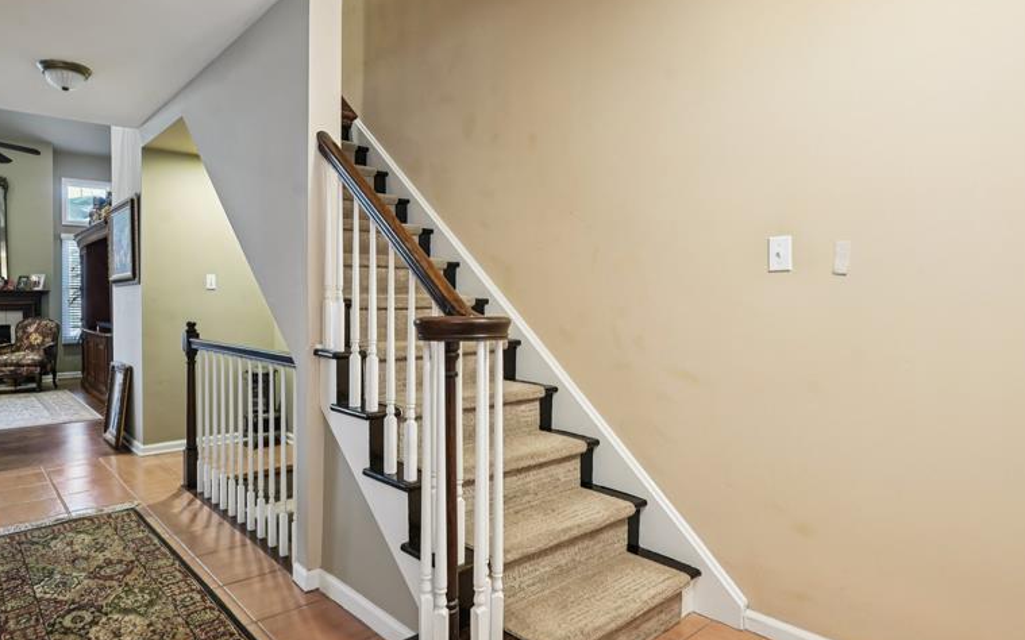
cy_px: 313
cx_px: 440
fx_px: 614
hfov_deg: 79.2
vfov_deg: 55.0
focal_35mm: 22
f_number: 8
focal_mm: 16
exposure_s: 1/3.33
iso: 400
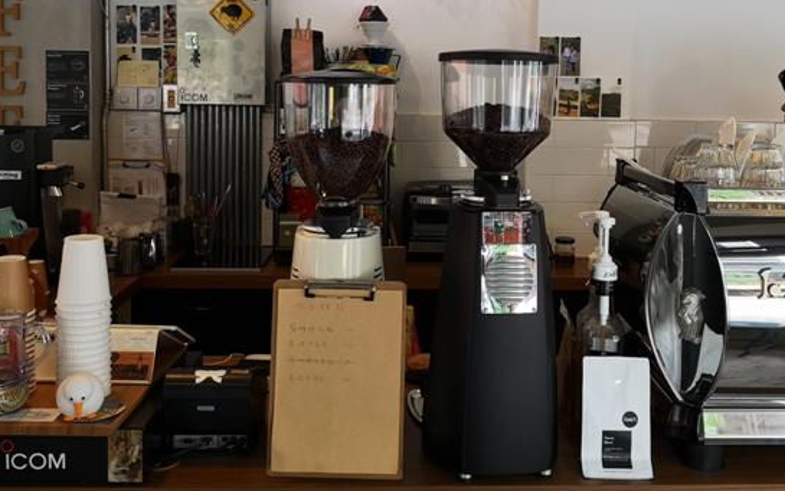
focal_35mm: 42
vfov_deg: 30.0
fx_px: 899
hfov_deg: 47.0
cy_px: 118
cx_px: 454
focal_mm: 3.95
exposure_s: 1/60
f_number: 1.8
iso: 100
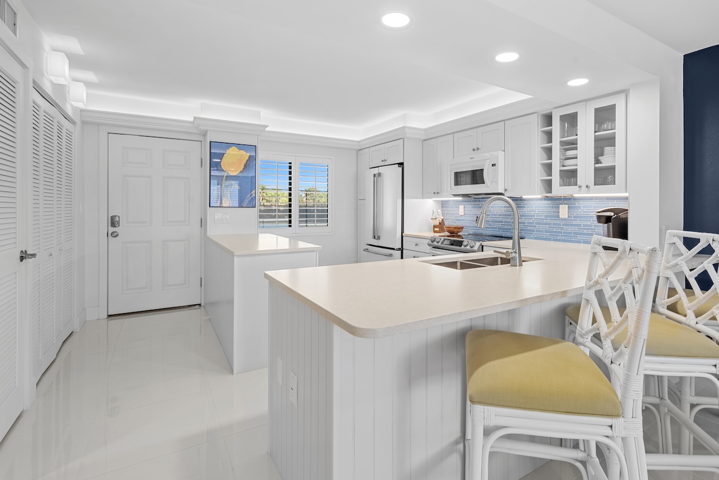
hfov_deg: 86.5
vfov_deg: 64.4
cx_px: 404
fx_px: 380
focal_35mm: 19
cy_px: 212
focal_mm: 16
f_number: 10
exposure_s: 1/1.25
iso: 160
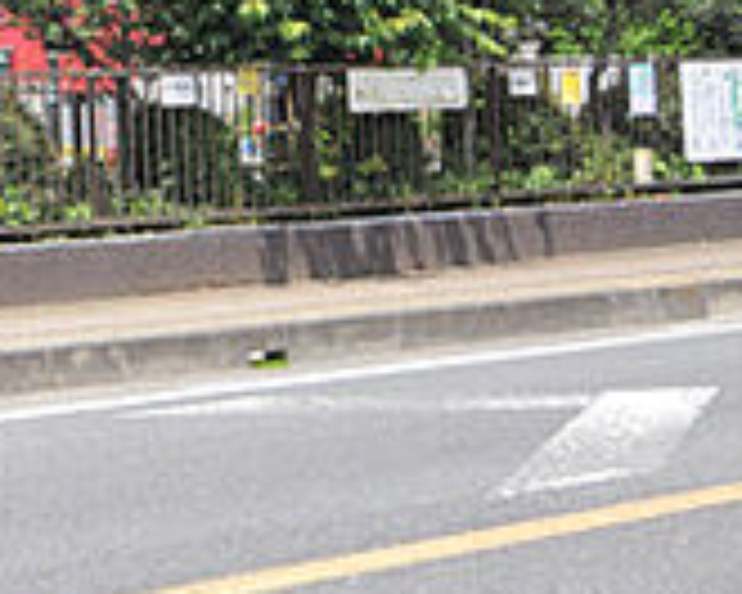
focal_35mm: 74
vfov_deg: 20.1
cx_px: -148
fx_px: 1625
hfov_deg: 23.5
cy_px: -2
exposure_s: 1/250
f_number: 8
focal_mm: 14
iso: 200
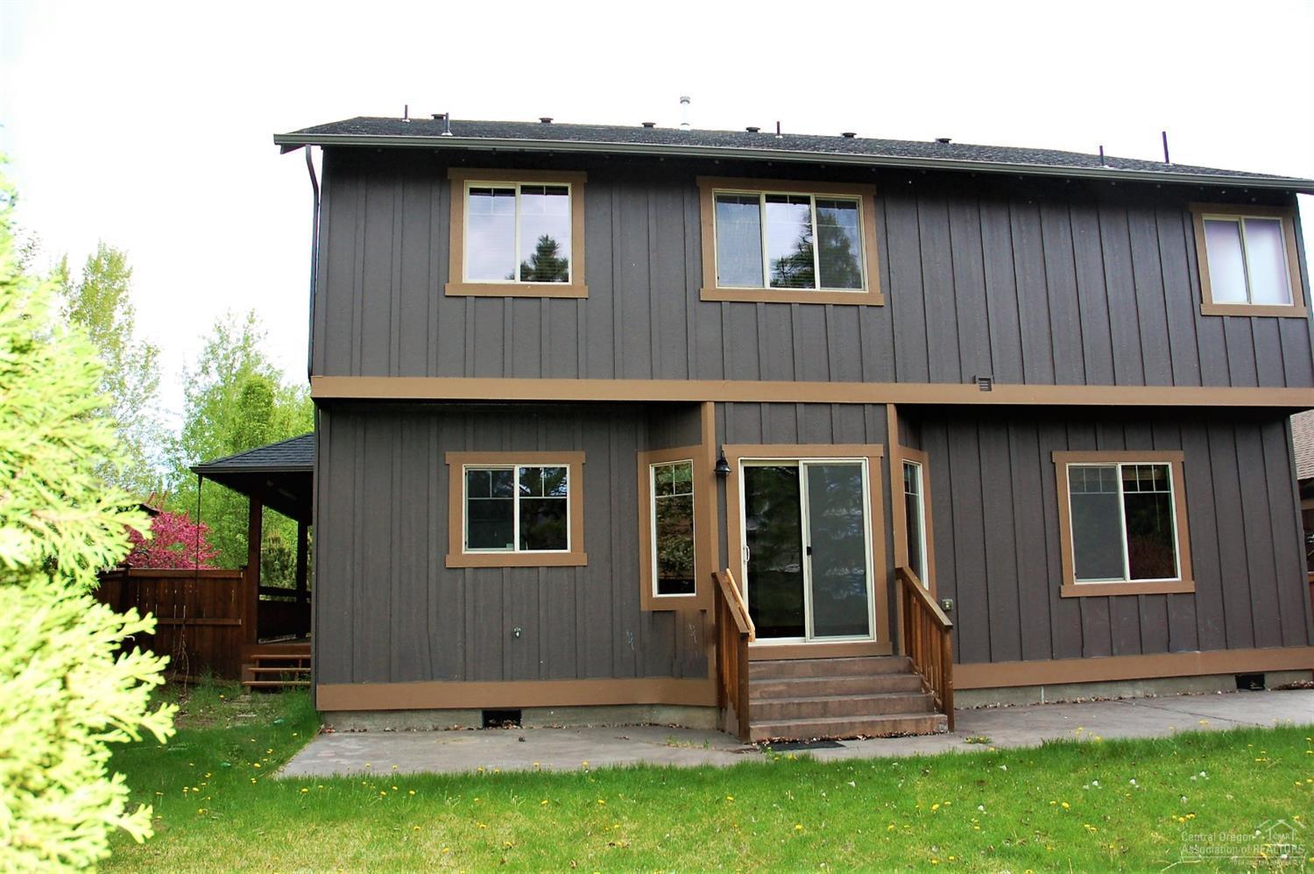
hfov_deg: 67.4
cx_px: 657
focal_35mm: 27
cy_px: 437
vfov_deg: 47.8
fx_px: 985
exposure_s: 1/500
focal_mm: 18
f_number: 5.6
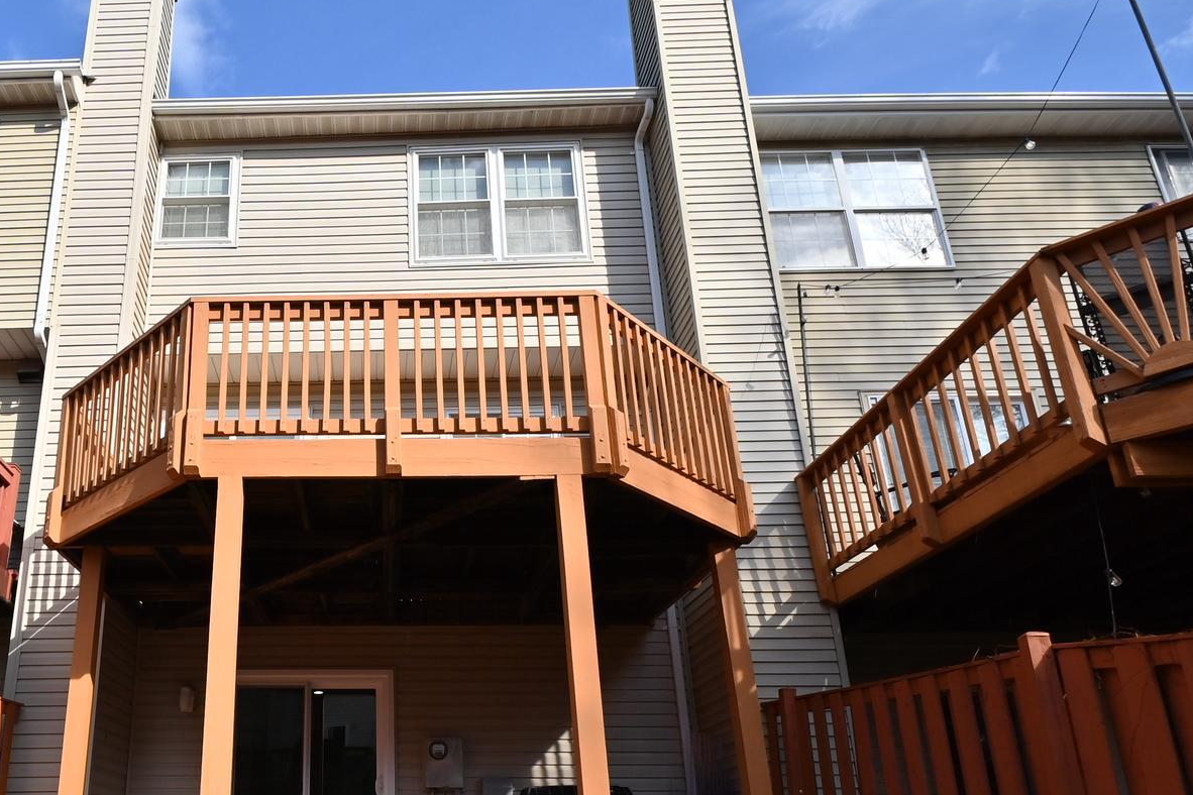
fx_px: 862
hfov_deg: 65.6
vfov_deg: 48.9
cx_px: 314
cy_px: 514
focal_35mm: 26
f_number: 7.1
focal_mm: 10
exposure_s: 1/500
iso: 140
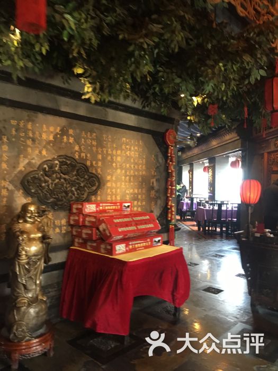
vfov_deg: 61.7
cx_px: 139
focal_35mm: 29
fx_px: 311
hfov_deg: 48.2
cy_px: 186
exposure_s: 1/10
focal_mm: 4.15
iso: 100
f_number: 2.2
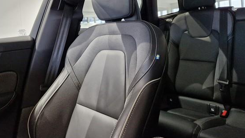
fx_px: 188
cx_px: 123
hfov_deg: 66.1
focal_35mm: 29
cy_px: 35
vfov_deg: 39.2
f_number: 1.8
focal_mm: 5.4
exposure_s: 1/120
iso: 1000
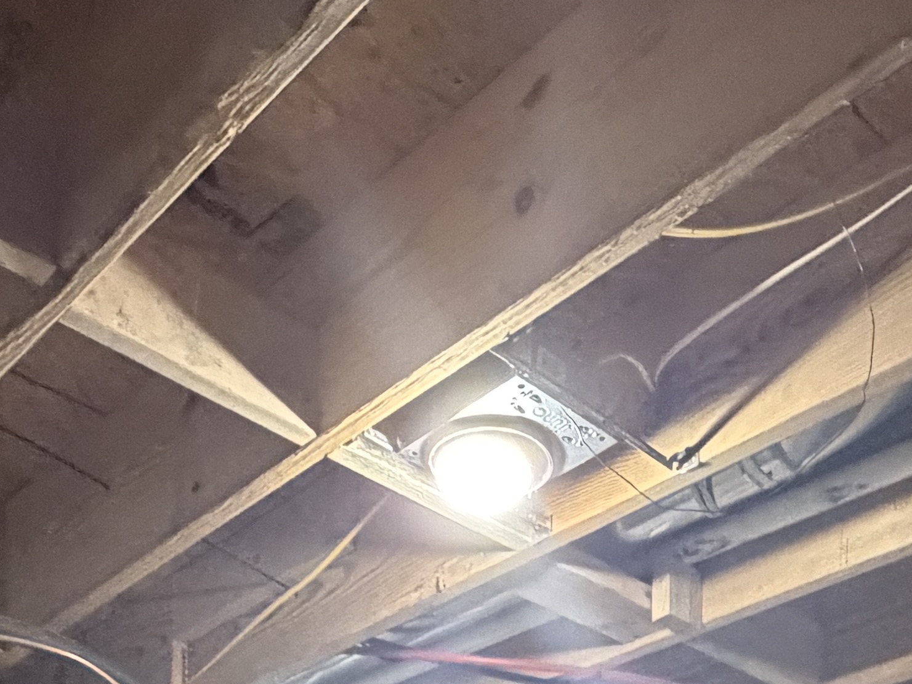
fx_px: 1423
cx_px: 468
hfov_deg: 35.5
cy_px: 1282
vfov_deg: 19.2
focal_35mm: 54
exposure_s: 1/60
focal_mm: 2.22
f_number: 2.2
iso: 1000
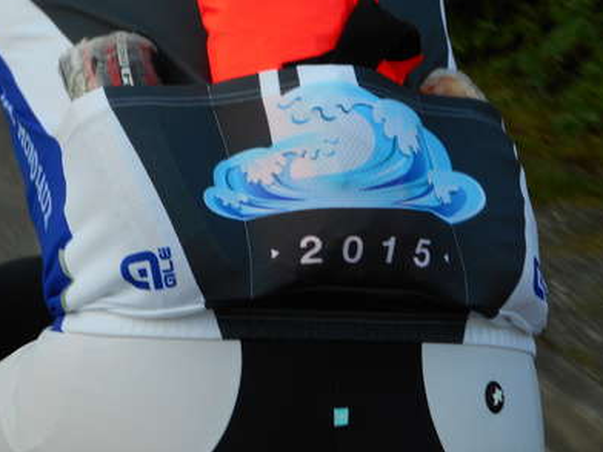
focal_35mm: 179
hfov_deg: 11.0
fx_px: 3118
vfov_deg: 8.3
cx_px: 298
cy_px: 125
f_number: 5.9
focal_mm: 20.9
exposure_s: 1/60
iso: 140
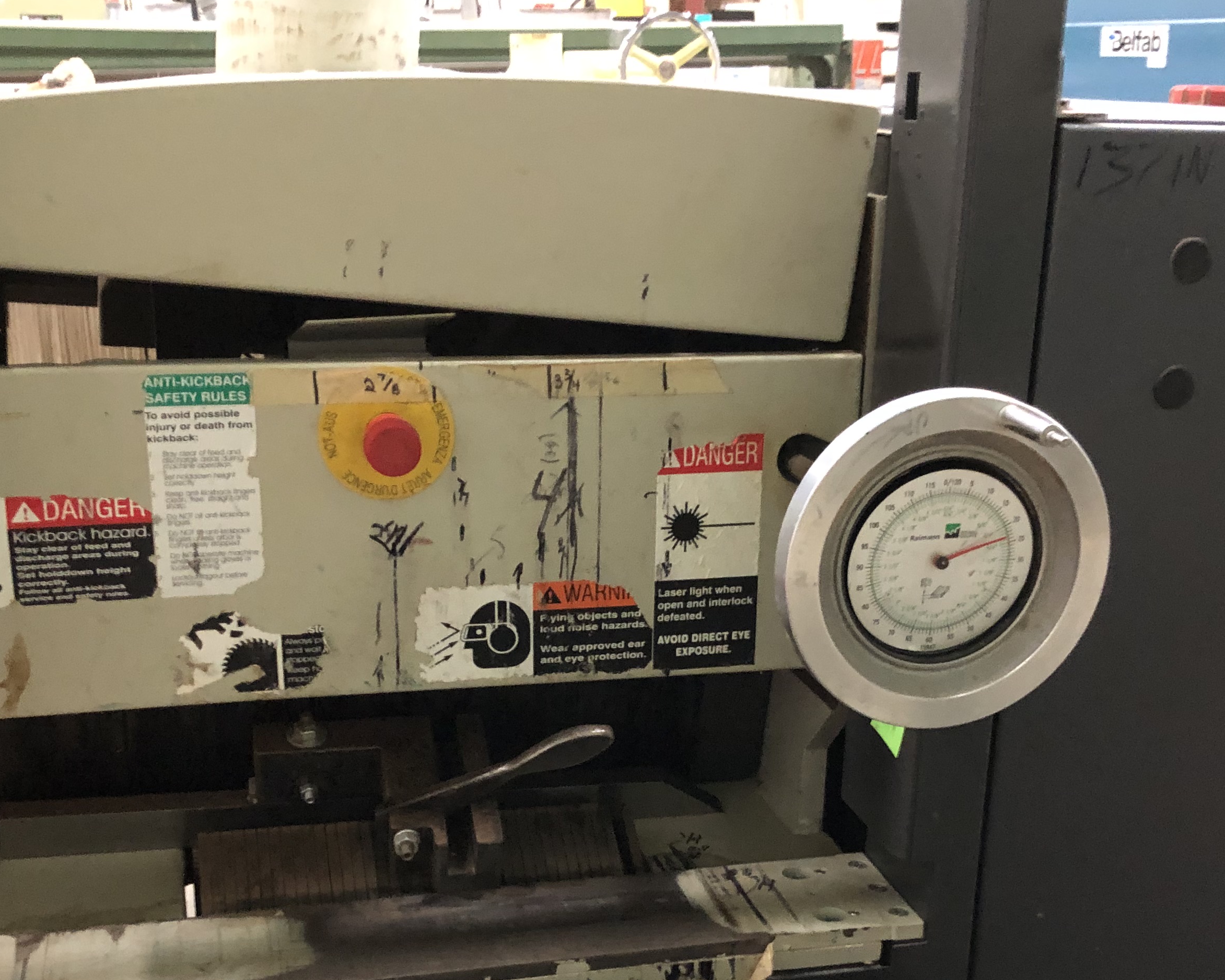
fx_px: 1704
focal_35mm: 47
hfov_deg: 39.5
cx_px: 641
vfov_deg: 31.8
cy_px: 665
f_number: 1.8
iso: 100
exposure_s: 1/6
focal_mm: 4
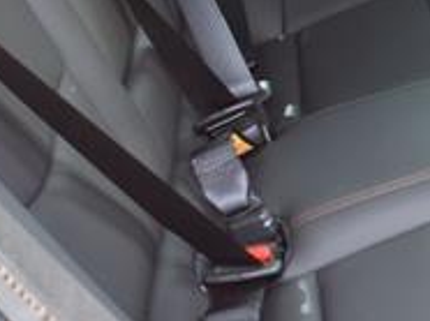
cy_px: 104
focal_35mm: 93
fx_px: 1154
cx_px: 559
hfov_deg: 19.5
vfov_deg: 15.8
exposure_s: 1/120
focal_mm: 3.58
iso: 50
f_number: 1.9
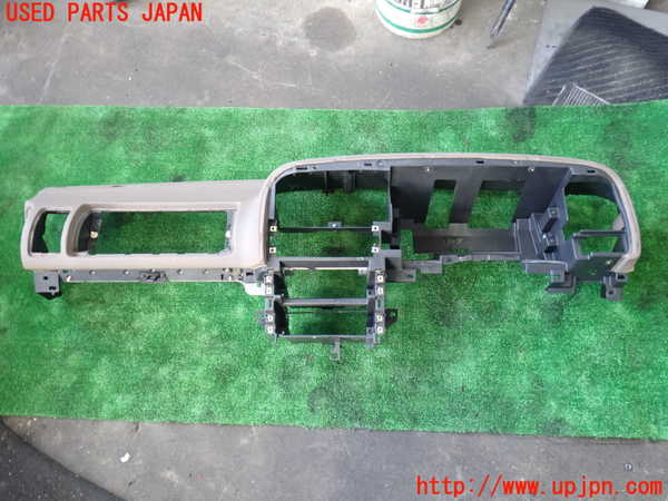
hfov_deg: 60.0
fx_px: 579
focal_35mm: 30
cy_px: 250
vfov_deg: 46.8
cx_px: 334
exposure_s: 1/30
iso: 200
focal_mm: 5.4
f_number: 2.3
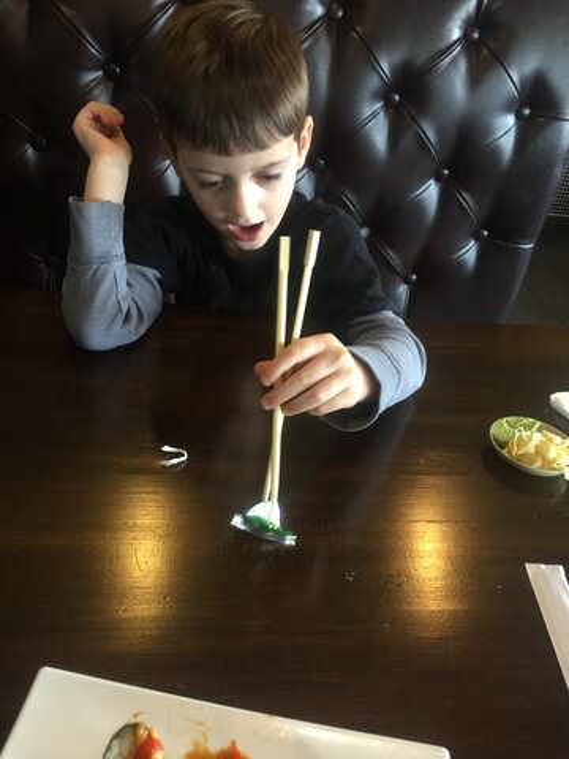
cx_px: 284
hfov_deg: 48.2
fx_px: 636
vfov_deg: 61.7
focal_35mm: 29
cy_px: 380
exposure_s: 1/30
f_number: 2.2
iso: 125
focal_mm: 4.15
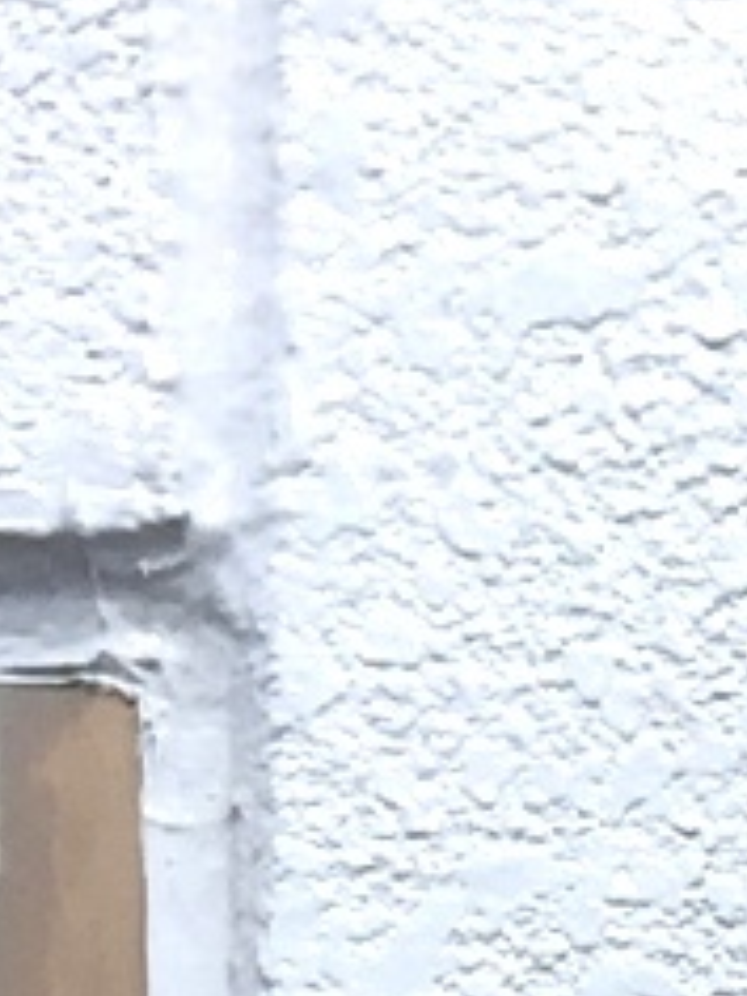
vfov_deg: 7.7
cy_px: 3340
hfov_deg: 7.0
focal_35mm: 210
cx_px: 1127
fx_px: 6042
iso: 32
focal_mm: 4.15
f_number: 2.2
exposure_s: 1/1199
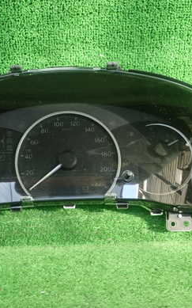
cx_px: 66
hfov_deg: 26.2
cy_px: 158
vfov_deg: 41.1
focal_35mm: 49
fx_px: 410
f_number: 2.3
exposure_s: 1/125
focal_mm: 5.5
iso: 320
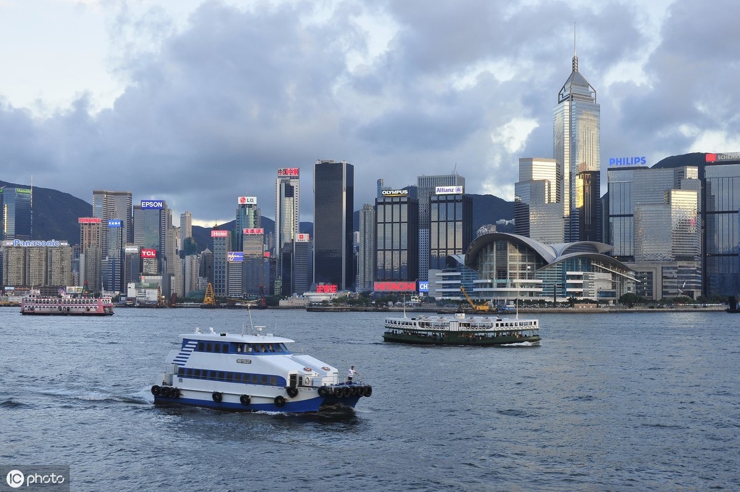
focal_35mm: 52
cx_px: 370
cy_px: 246
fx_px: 1078
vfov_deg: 25.7
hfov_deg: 37.9
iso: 200
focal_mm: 35
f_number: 7.1
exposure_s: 1/40
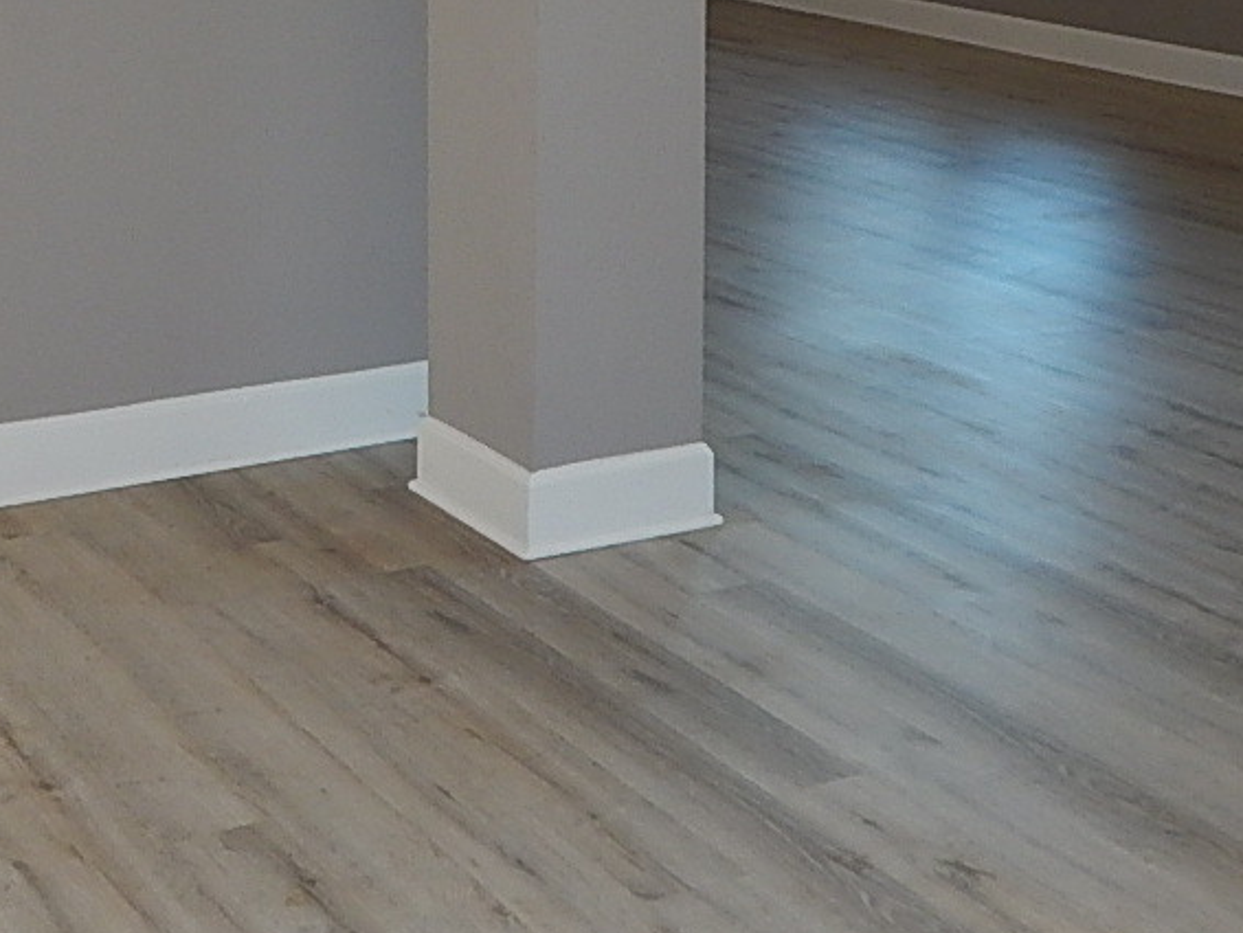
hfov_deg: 29.1
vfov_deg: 21.4
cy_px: -110
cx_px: 246
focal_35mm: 65
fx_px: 2335
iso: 140
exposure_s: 1/30
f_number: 3
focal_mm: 4
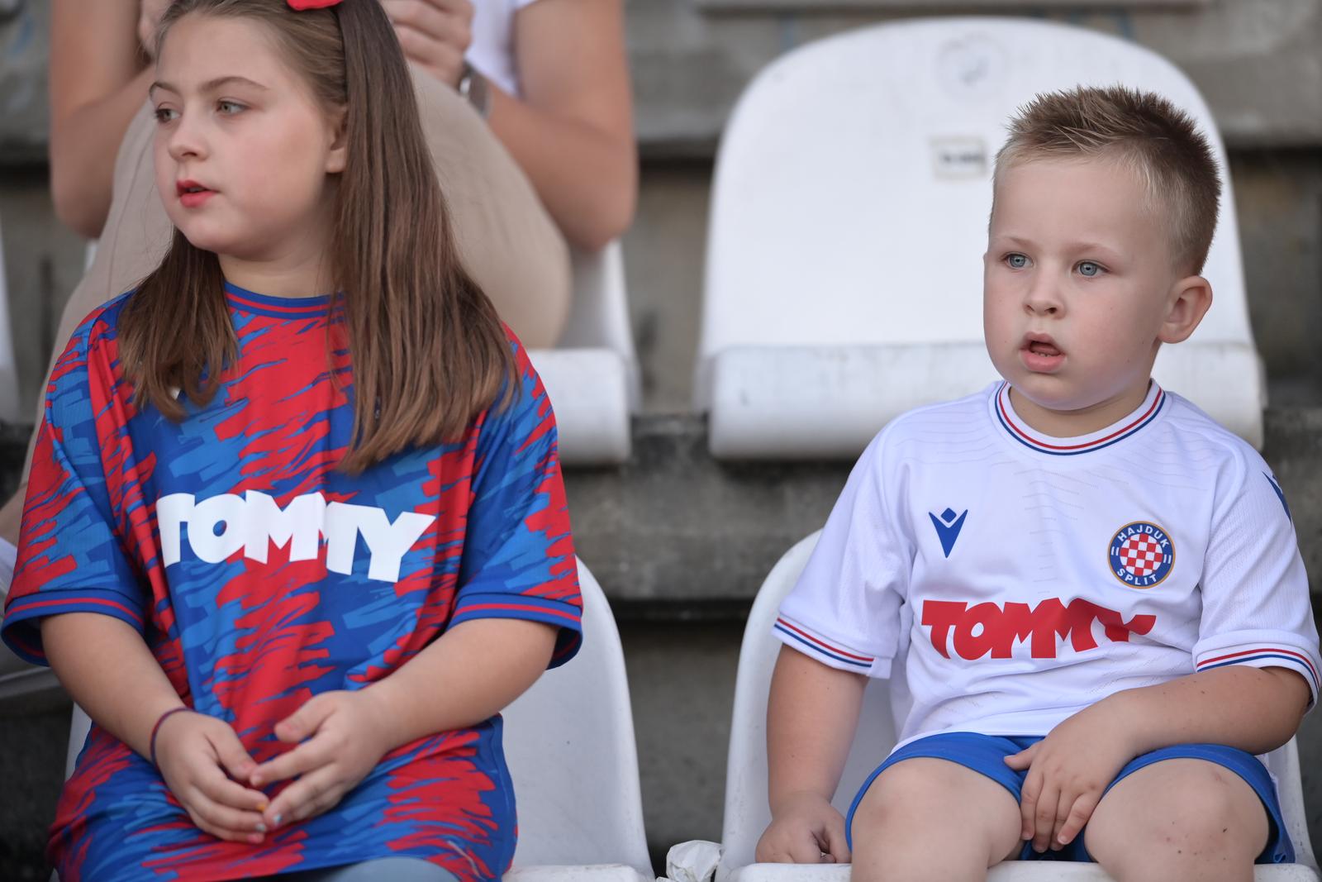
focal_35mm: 400
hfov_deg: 5.2
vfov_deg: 3.4
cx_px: 661
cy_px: 441
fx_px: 14689
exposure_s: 1/320
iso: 1000
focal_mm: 400
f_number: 2.8
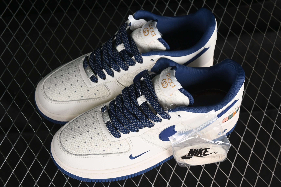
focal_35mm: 75
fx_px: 585
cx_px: 140
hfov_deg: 27.0
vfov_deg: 18.2
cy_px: 94
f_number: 7.1
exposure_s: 1/80
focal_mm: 50
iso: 160
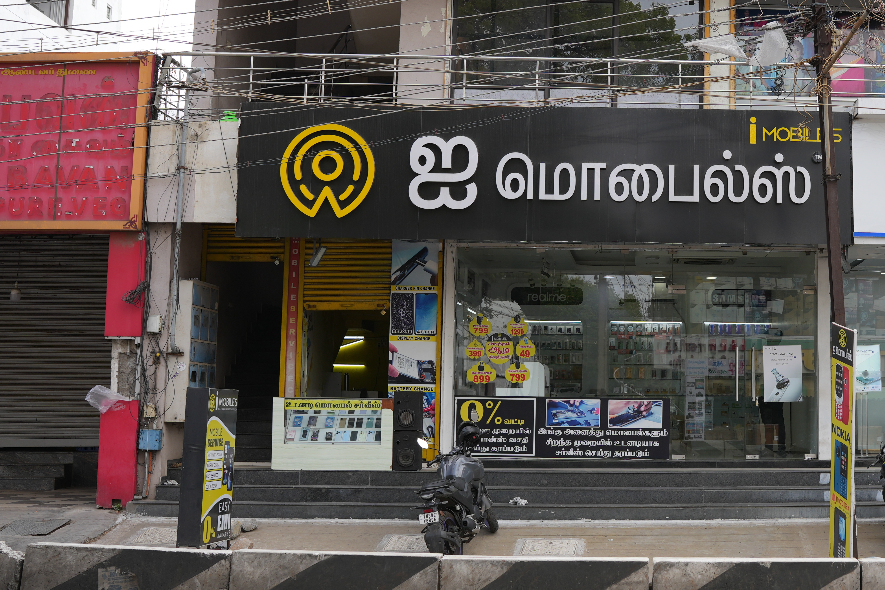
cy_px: 199
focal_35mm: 61
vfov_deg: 22.2
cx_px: 751
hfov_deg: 31.7
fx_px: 1500
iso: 100
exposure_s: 1/250
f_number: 4.5
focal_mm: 35
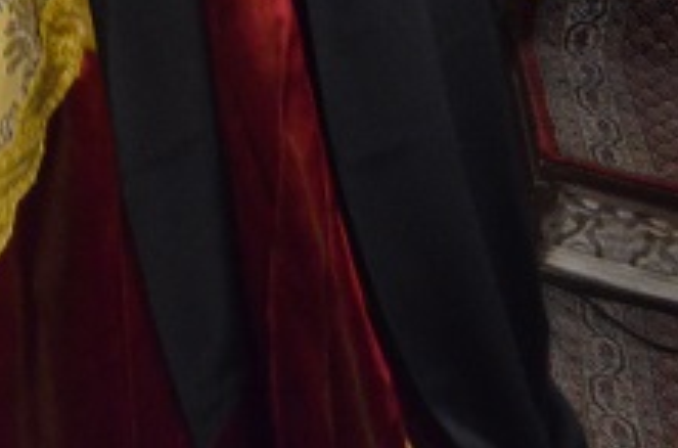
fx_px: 2066
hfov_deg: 15.4
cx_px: -623
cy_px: -451
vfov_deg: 11.2
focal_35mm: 110
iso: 3200
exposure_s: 1/30
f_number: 4.5
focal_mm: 18
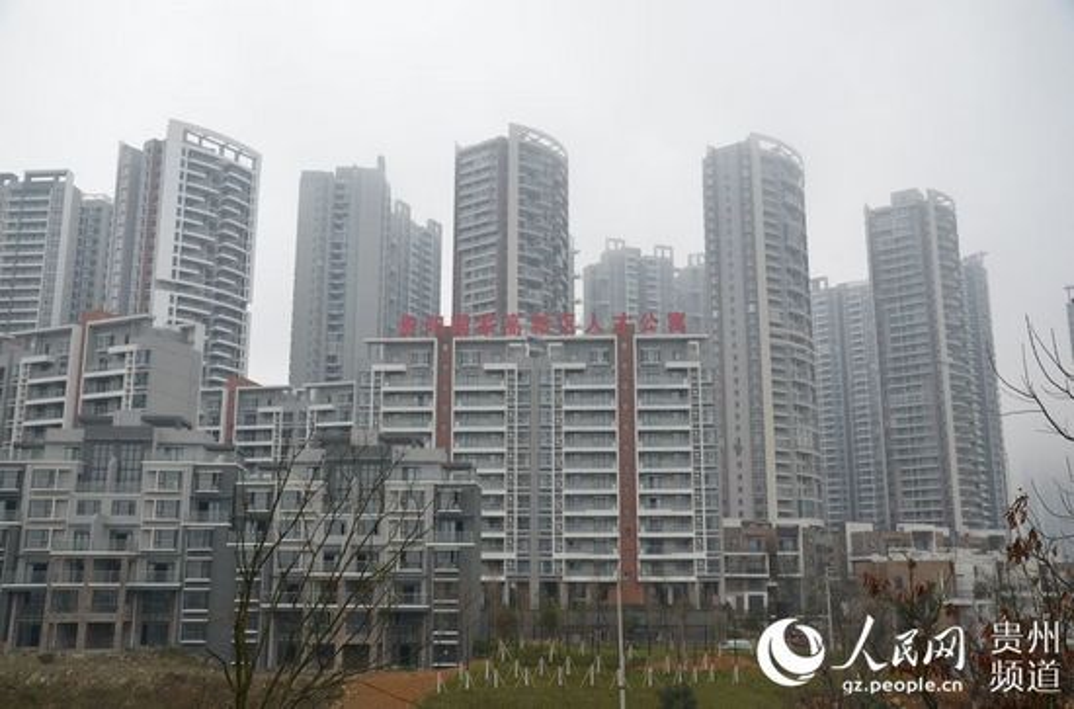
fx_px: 1071
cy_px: 354
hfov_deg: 53.3
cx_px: 537
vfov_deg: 36.6
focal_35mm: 36
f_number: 6.3
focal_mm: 24
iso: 200
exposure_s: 1/160
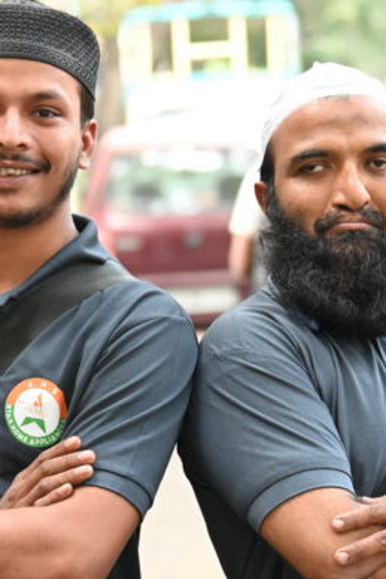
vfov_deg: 6.3
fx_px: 5247
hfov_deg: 4.2
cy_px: 341
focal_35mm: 326
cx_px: 204
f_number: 5
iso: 3200
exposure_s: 1/100
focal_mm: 110
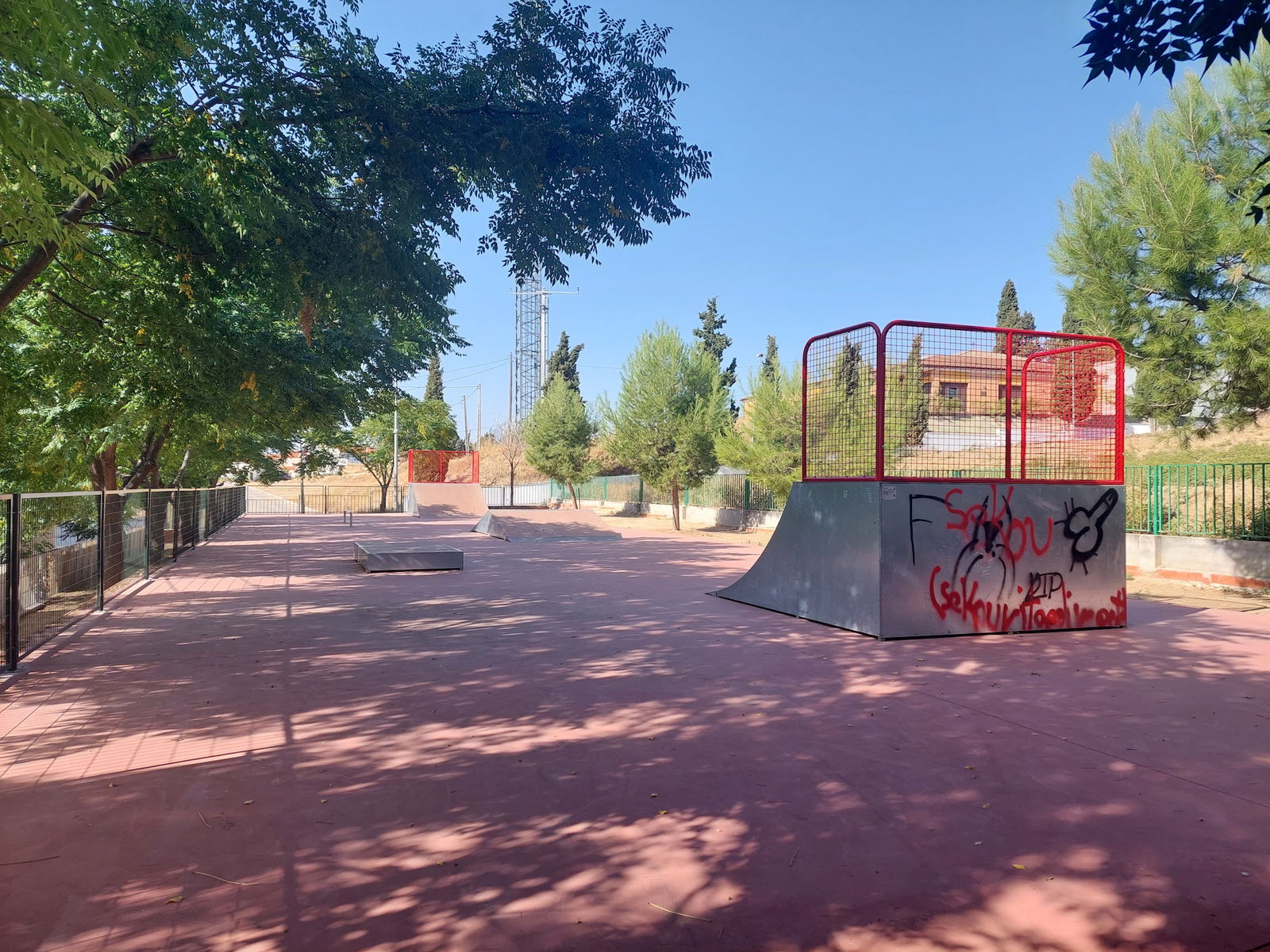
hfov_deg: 69.4
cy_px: 476
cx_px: 635
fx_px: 917
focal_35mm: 25
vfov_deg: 54.9
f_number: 1.8
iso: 40
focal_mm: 5.23
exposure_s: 1/668
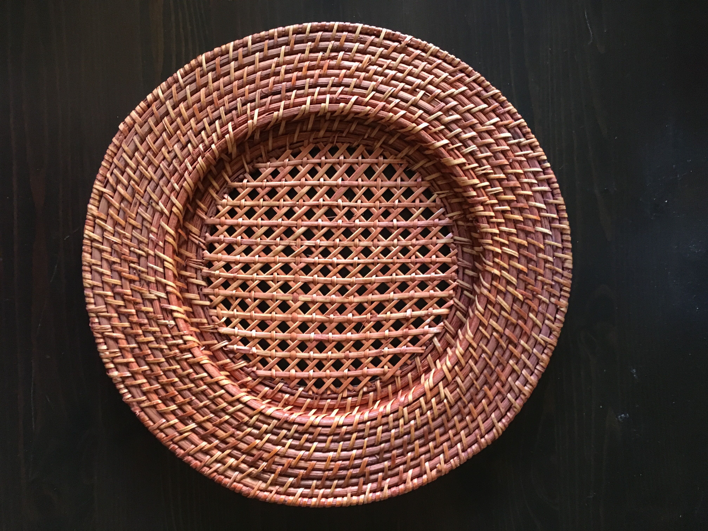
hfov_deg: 61.7
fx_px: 593
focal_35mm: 29
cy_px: 266
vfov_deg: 48.2
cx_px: 354
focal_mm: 4.15
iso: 200
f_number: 2.2
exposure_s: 1/25
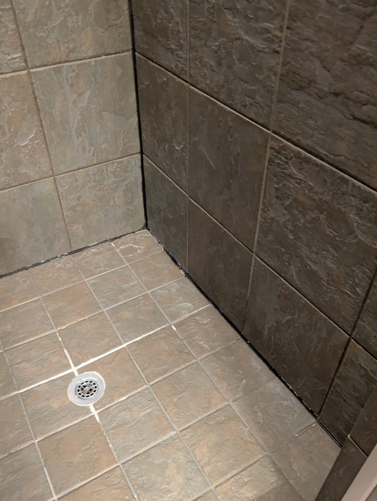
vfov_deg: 61.4
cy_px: 283
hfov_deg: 48.2
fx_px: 421
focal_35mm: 29
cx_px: 179
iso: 1635
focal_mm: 5.43
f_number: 1.89
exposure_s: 1/20
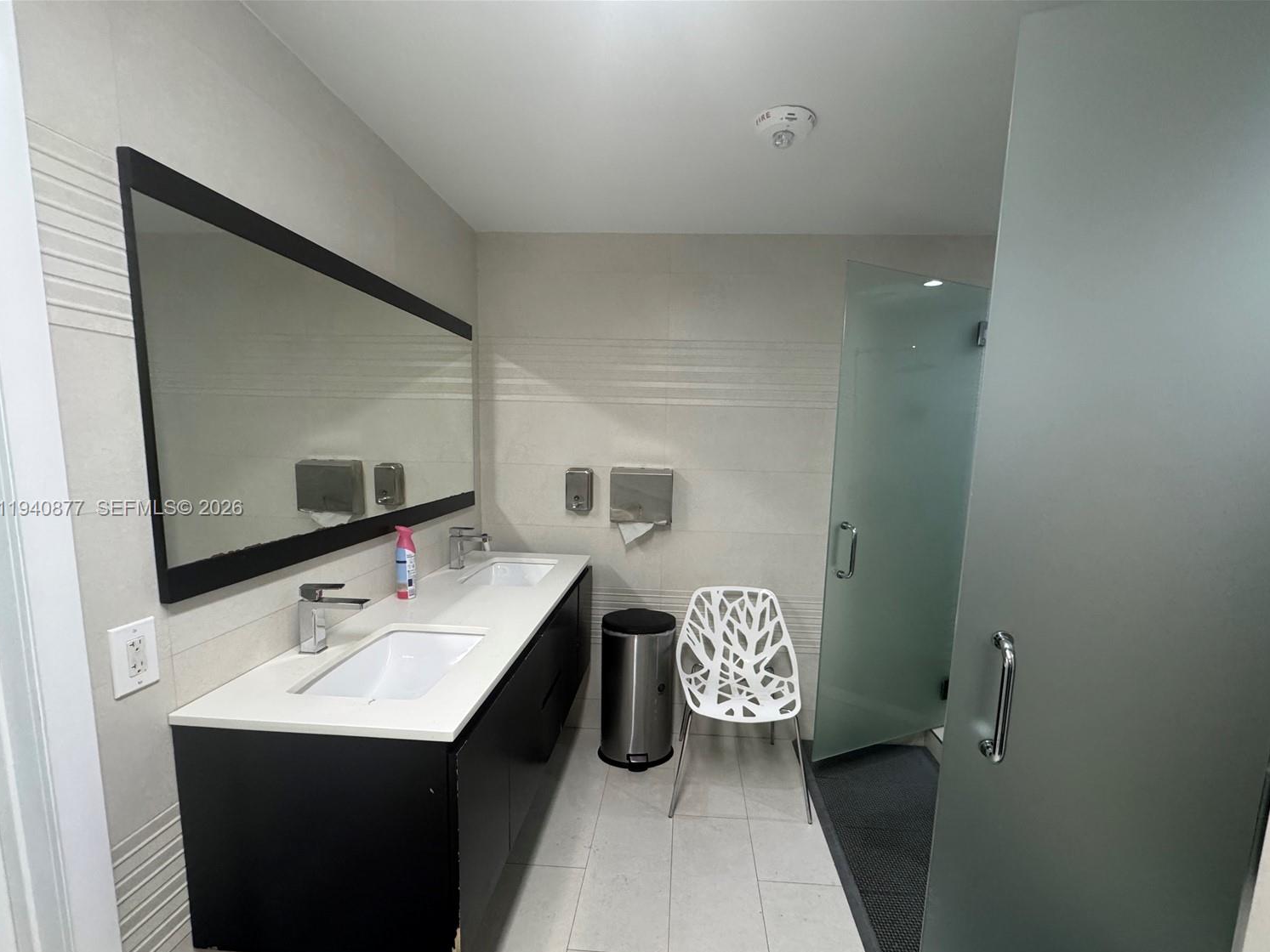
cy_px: 509
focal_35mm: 15
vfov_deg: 81.6
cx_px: 658
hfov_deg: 98.1
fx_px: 550
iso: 320
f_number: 2.2
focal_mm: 2.22
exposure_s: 1/120
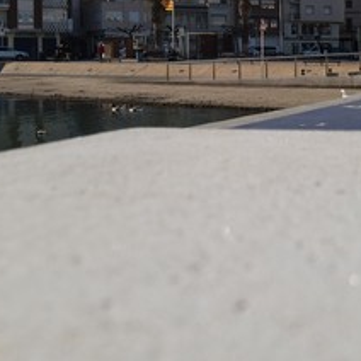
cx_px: 286
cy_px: 74
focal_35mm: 46
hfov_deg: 35.7
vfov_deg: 35.6
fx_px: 543
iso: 100
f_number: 2.8
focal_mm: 4.5
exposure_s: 1/1000
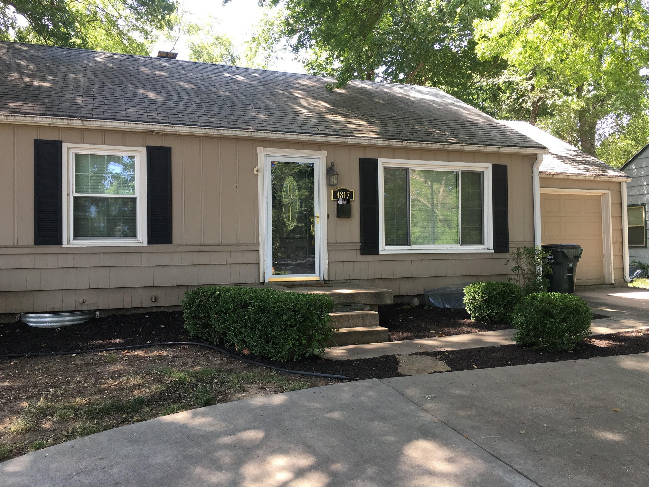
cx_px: 324
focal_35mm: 29
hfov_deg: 61.7
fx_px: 544
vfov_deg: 48.2
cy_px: 244
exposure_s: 1/120
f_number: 2.2
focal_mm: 4.15
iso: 40
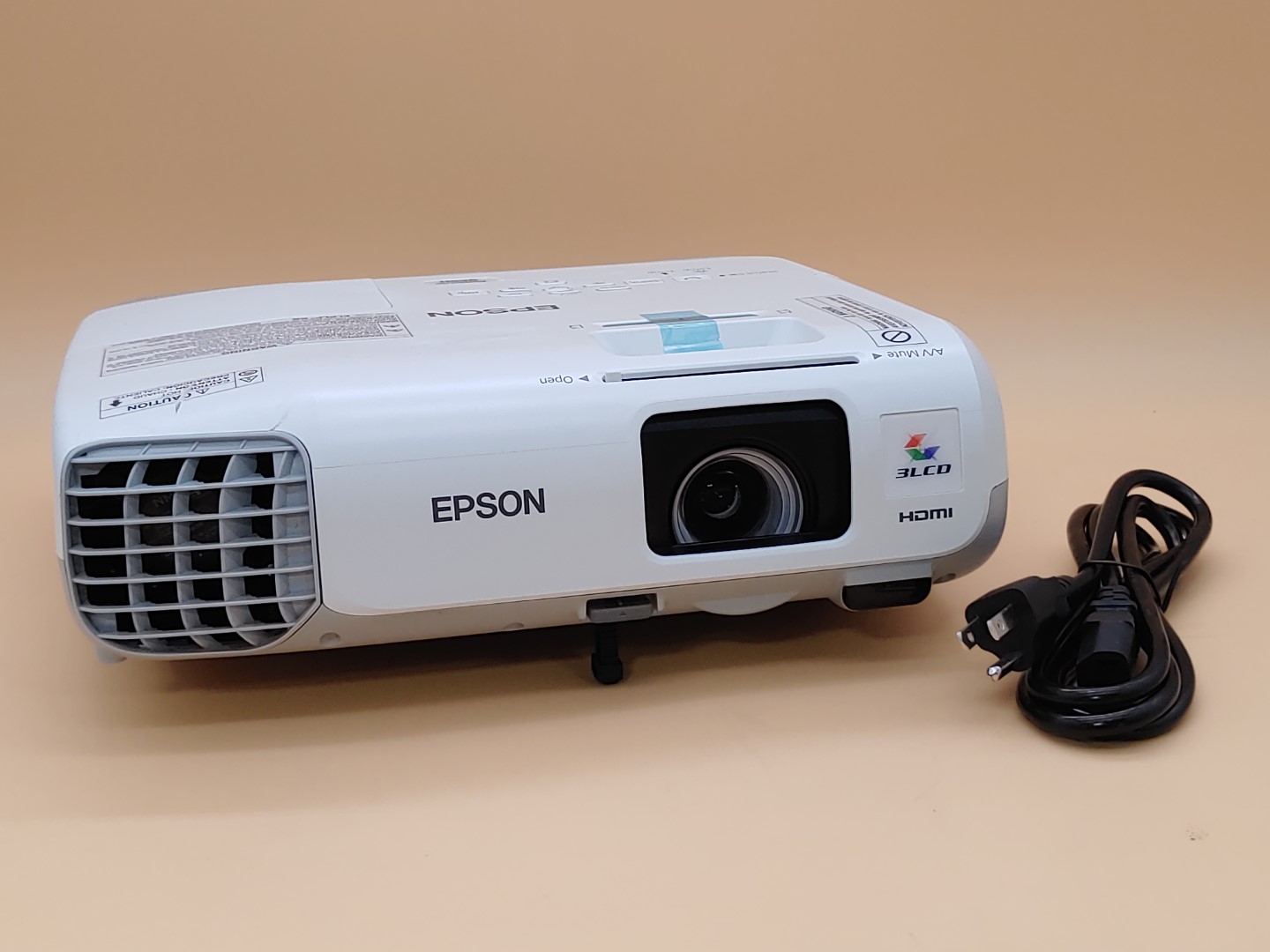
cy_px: 476
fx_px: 1981
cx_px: 635
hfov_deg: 35.5
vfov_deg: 27.0
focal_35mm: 54
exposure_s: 1/120
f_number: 1.8
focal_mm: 4.36
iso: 50
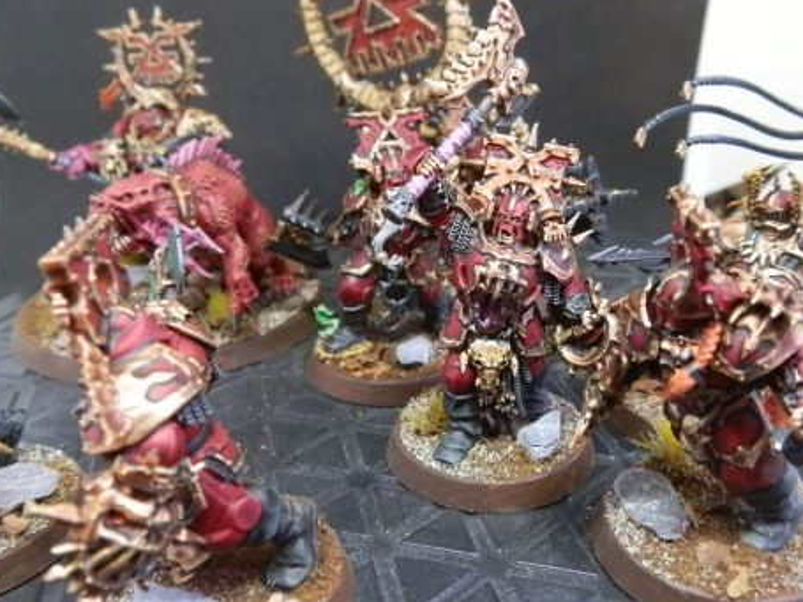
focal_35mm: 33
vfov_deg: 42.9
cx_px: 452
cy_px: 295
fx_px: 765
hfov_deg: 55.2
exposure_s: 1/50
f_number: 3.1
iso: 400
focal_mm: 5
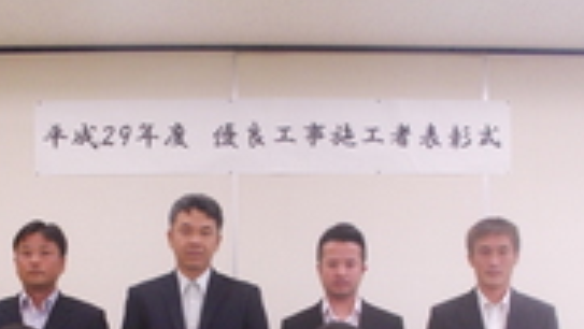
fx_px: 961
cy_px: 419
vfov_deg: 18.2
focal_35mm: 62
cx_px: 295
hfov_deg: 33.8
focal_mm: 4.1
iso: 160
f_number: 3.3
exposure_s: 1/25
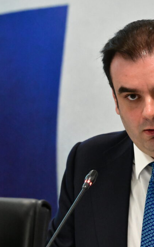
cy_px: 124
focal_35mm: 460
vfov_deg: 4.6
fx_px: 3092
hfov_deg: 2.8
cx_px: 183
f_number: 5
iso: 8000
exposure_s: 1/400
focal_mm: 200
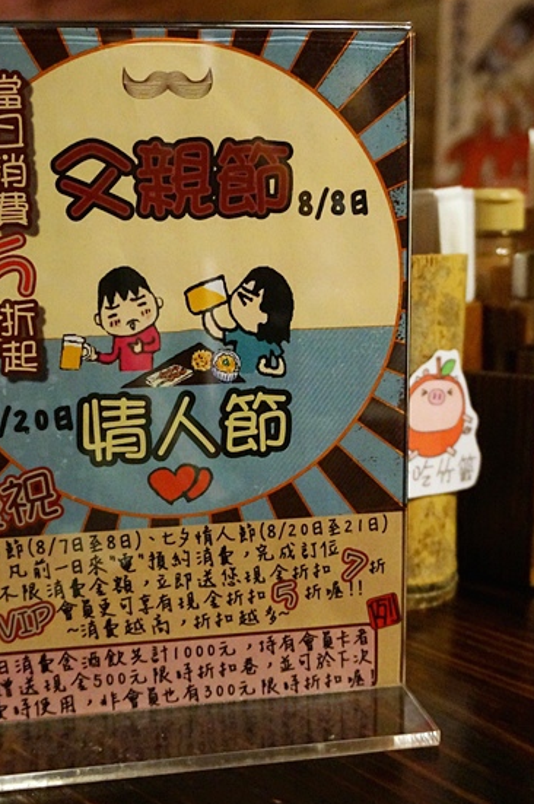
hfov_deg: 29.3
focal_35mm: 46
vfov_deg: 43.0
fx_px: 1020
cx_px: 217
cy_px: 406
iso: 3200
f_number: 4
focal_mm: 21
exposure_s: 1/50
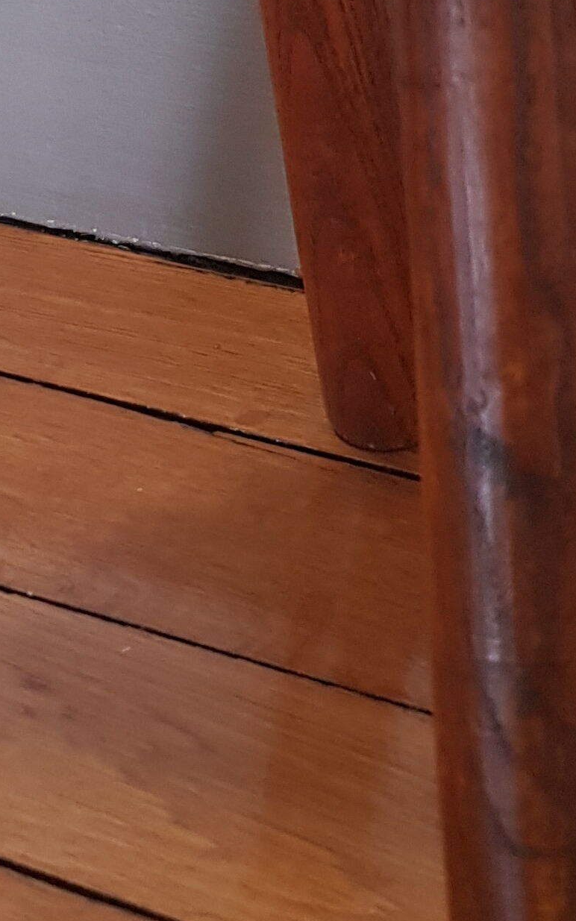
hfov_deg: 14.3
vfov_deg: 22.8
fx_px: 2260
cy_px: 204
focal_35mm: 90
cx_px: 26
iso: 200
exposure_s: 1/50
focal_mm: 4.2
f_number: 1.7
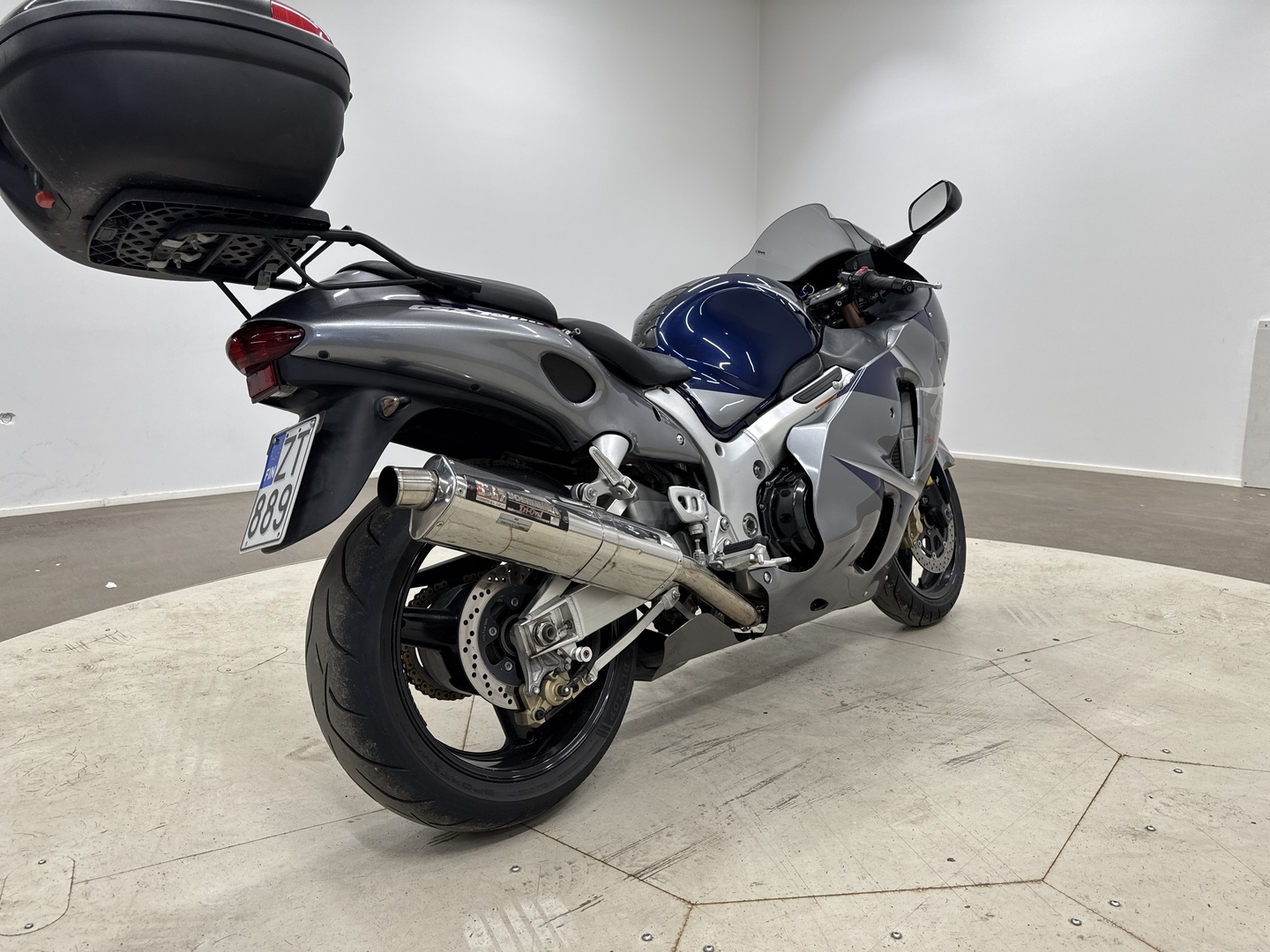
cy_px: 476
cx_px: 635
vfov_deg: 56.8
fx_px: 881
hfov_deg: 71.6
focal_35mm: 24
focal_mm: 6.76
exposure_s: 1/100
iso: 80
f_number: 1.78
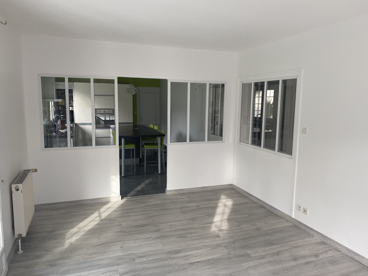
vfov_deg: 53.1
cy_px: 138
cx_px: 184
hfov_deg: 67.3
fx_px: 276
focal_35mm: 26
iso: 80
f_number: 1.8
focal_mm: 4.25
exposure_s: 1/121
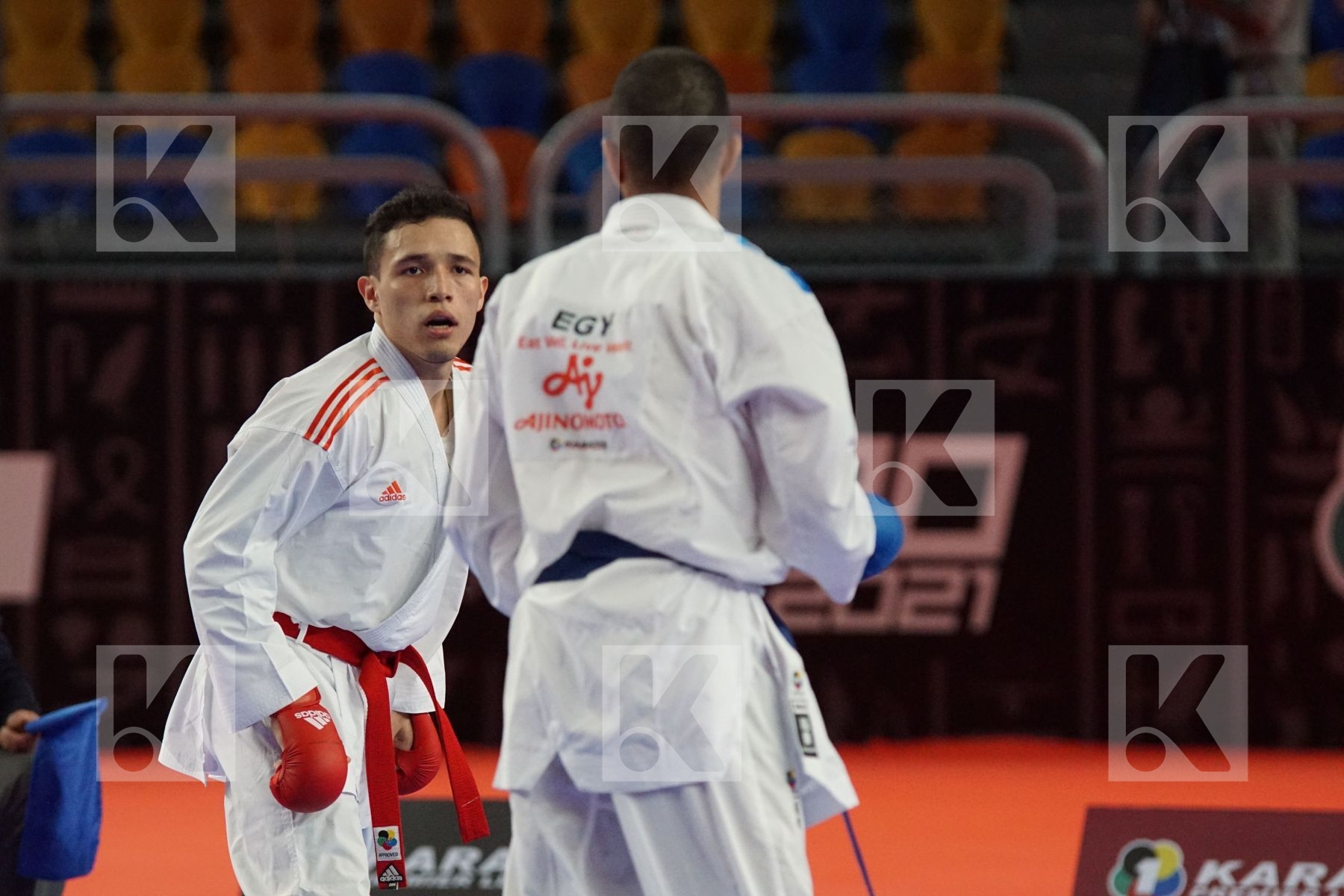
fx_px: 10079
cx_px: 672
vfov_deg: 5.1
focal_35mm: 270
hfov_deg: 7.6
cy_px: 448
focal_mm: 180
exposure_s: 1/2000
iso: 3200
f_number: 3.2
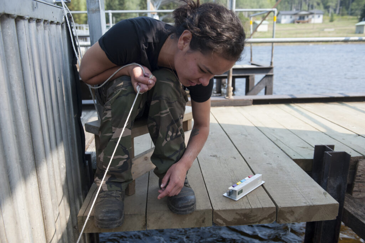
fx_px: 324
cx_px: 182
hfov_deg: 58.8
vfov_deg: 41.1
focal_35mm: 32
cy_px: 122
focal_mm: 32
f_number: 4.5
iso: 1600
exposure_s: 1/3200
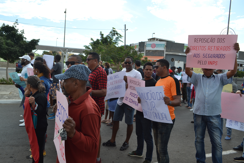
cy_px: 82
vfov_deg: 47.9
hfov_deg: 67.4
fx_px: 183
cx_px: 122
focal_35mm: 27
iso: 100
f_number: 6.3
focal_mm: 18
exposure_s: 1/160
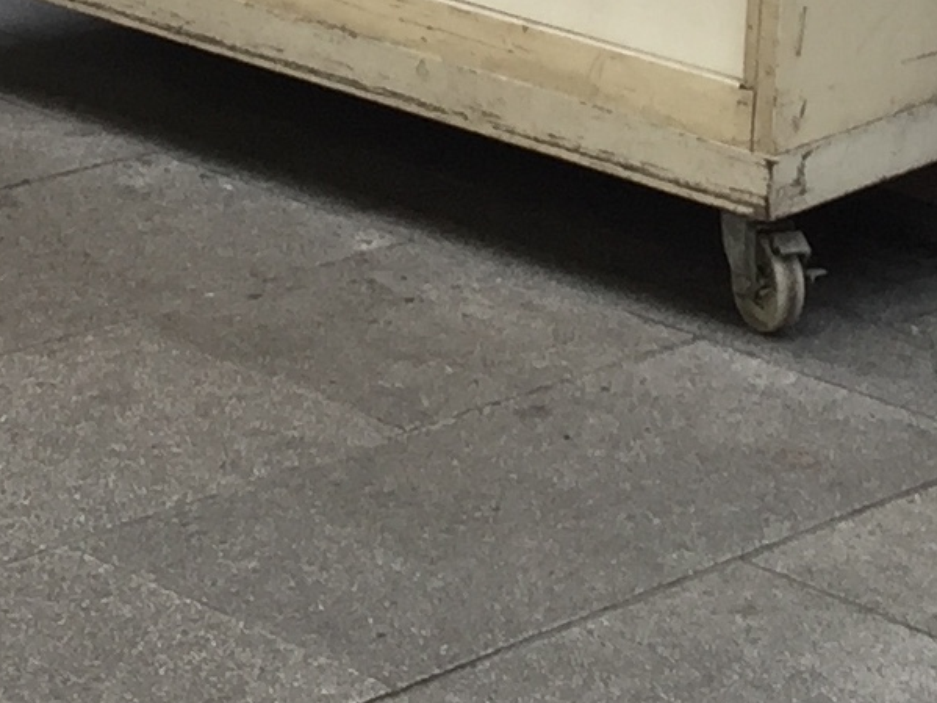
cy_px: -1118
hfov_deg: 12.5
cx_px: 721
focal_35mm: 158
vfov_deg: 8.4
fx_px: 4276
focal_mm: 4.15
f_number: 2.2
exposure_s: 1/60
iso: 32
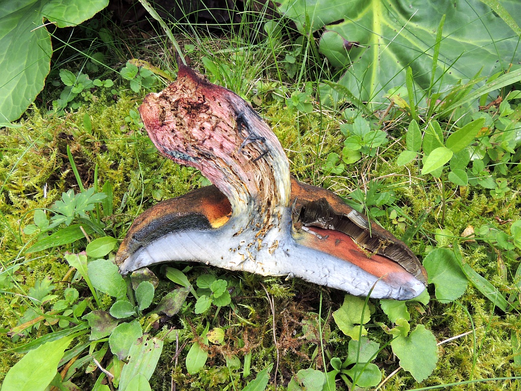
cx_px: 260
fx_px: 452
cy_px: 196
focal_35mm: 30
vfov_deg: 46.8
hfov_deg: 60.0
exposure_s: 1/50
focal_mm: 5.3
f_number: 7.8
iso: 100
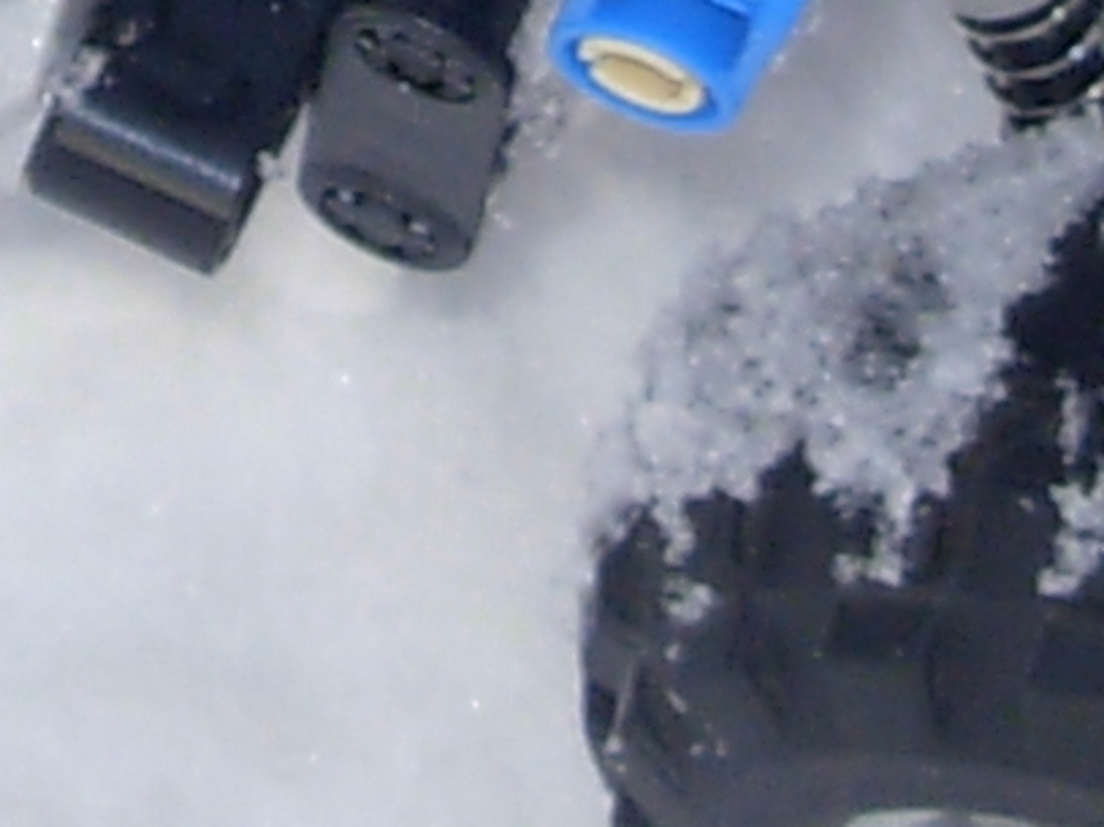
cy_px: -1434
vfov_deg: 3.0
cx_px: -127
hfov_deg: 4.1
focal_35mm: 483
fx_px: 15400
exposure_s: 1/395
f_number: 3.4
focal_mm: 10.5
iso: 79
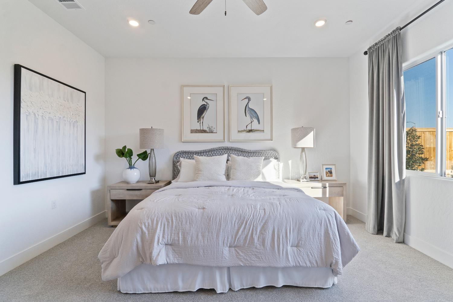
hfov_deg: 100.4
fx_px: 189
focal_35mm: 15
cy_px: 151
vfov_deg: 77.3
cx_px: 226
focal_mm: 10
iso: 250
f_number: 9
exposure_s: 1/13
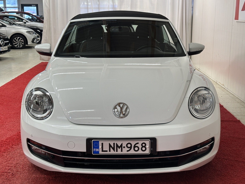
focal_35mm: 48
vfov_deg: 30.3
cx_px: 122
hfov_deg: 39.7
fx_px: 340
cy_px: 92
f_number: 1.78
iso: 80
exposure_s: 1/100
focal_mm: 6.86
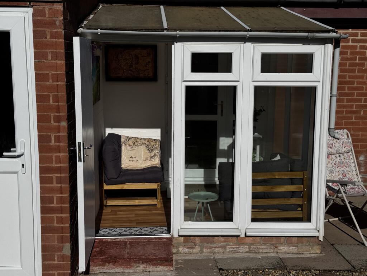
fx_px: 509
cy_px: 138
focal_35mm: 48
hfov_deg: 39.7
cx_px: 184
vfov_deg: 30.3
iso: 64
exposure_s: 1/15385
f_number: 1.78
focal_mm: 6.76
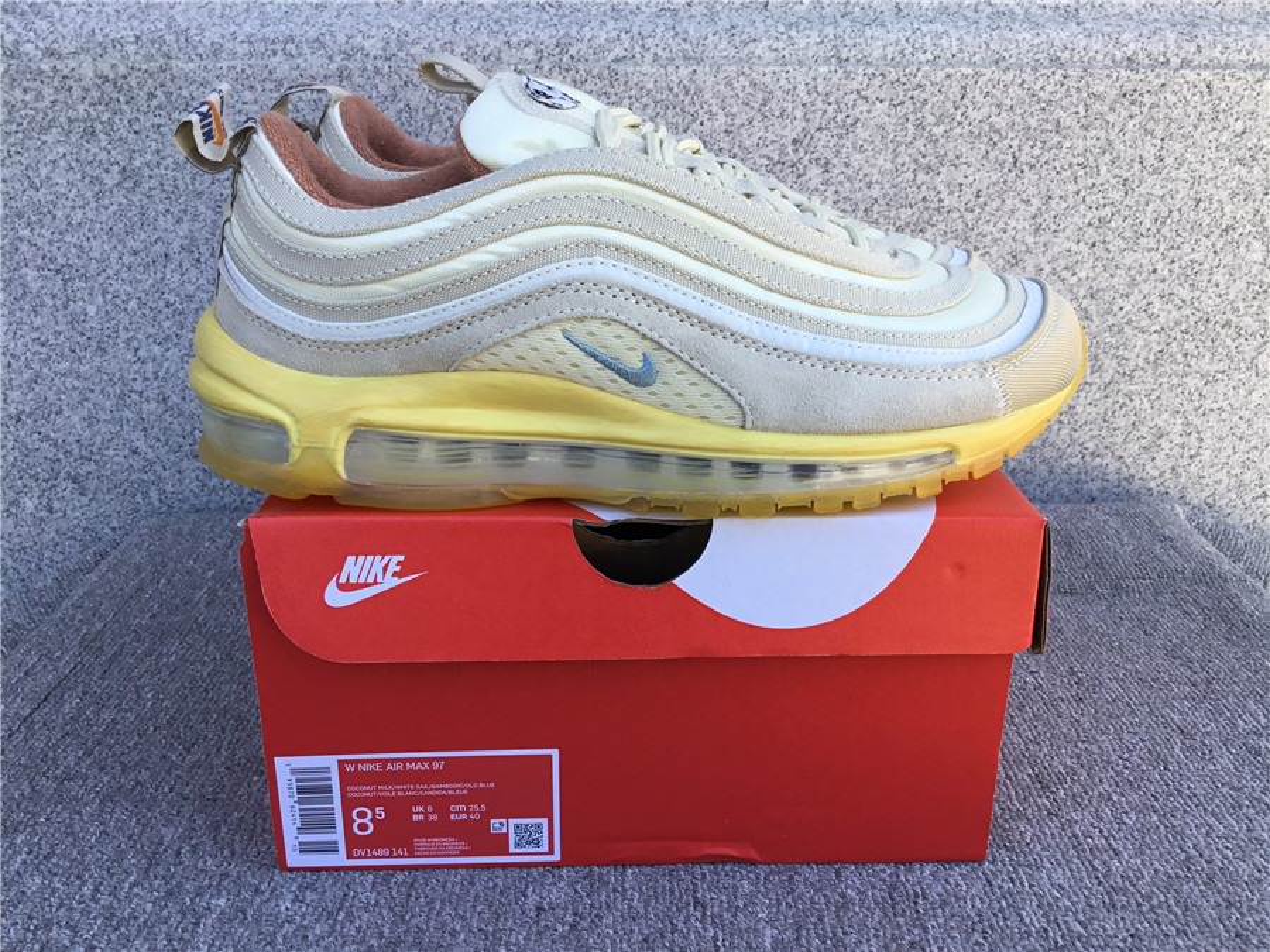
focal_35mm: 31
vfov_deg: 45.4
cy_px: 476
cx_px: 635
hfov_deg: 58.4
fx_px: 1137
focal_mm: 3.3
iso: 25
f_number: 2.4
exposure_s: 1/203
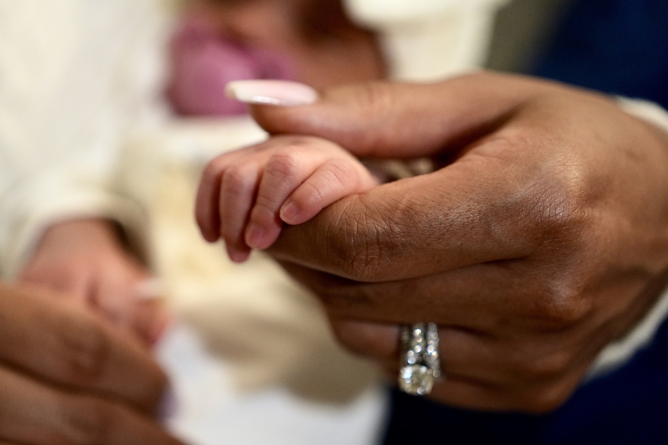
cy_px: 222
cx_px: 334
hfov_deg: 48.5
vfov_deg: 33.4
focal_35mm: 40
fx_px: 742
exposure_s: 1/100
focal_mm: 40
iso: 4000
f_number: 2.5
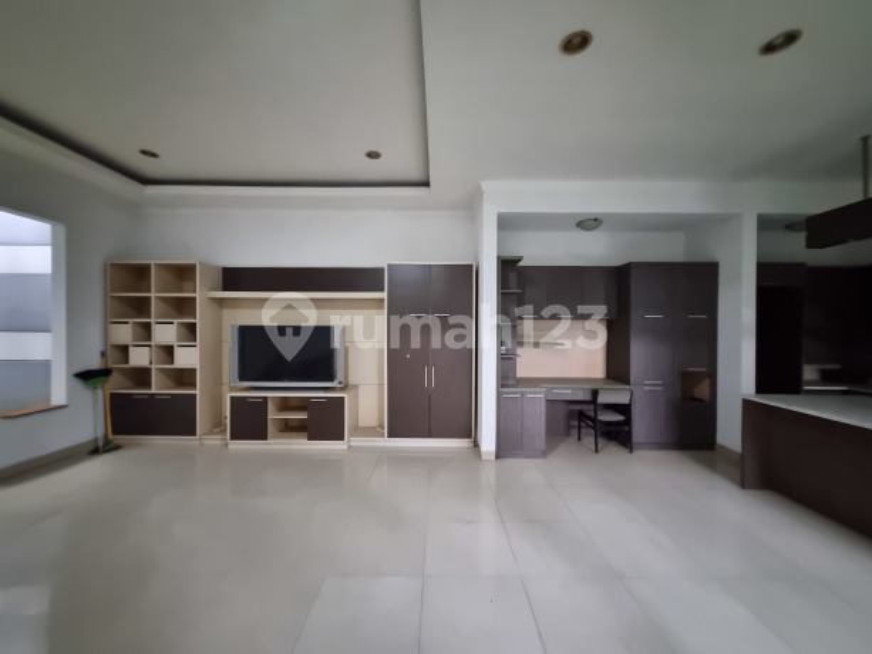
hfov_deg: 106.2
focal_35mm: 13
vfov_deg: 89.9
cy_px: 327
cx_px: 436
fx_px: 328
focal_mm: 1.74
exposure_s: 1/25
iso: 800
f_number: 2.2
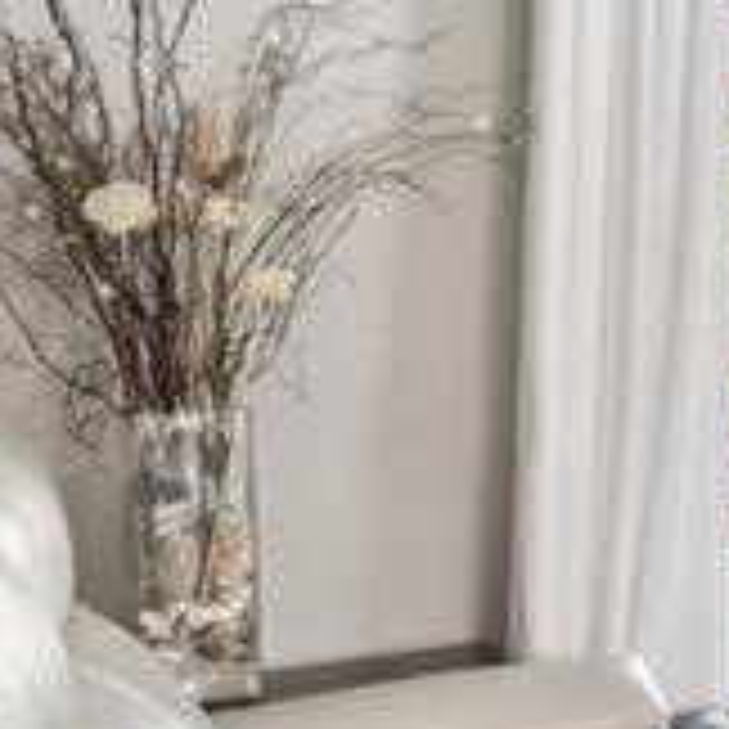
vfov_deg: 20.1
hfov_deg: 14.6
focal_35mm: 86
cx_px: 1652
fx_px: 2049
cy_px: 274
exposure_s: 1/15
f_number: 8
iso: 400
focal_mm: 16
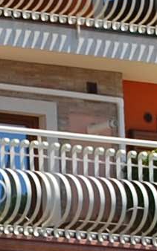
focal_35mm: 526
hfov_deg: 2.5
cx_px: -72
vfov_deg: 4.0
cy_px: 316
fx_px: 3604
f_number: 8
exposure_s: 1/250
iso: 100
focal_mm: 30
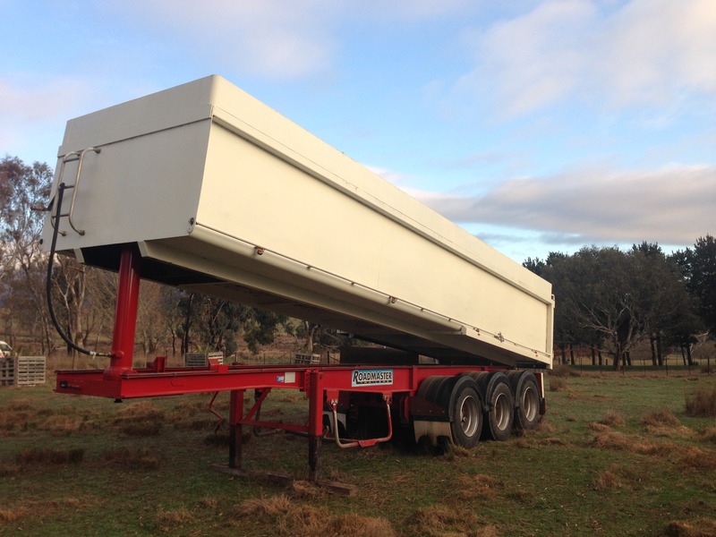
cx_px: 358
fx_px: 683
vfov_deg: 42.9
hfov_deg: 55.4
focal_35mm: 33
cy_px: 268
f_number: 2.4
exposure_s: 1/294
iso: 50
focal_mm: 4.12
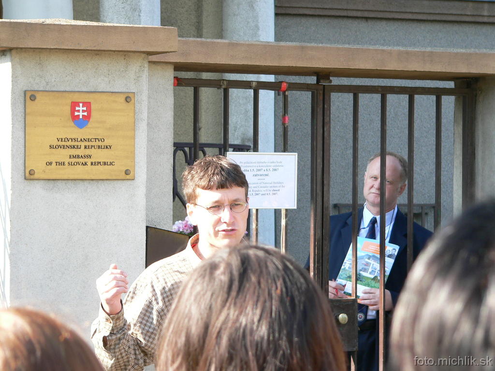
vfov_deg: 11.1
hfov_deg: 14.7
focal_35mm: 134
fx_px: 1916
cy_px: 186
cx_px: 248
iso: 100
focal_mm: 22.4
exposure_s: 1/160
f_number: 3.7
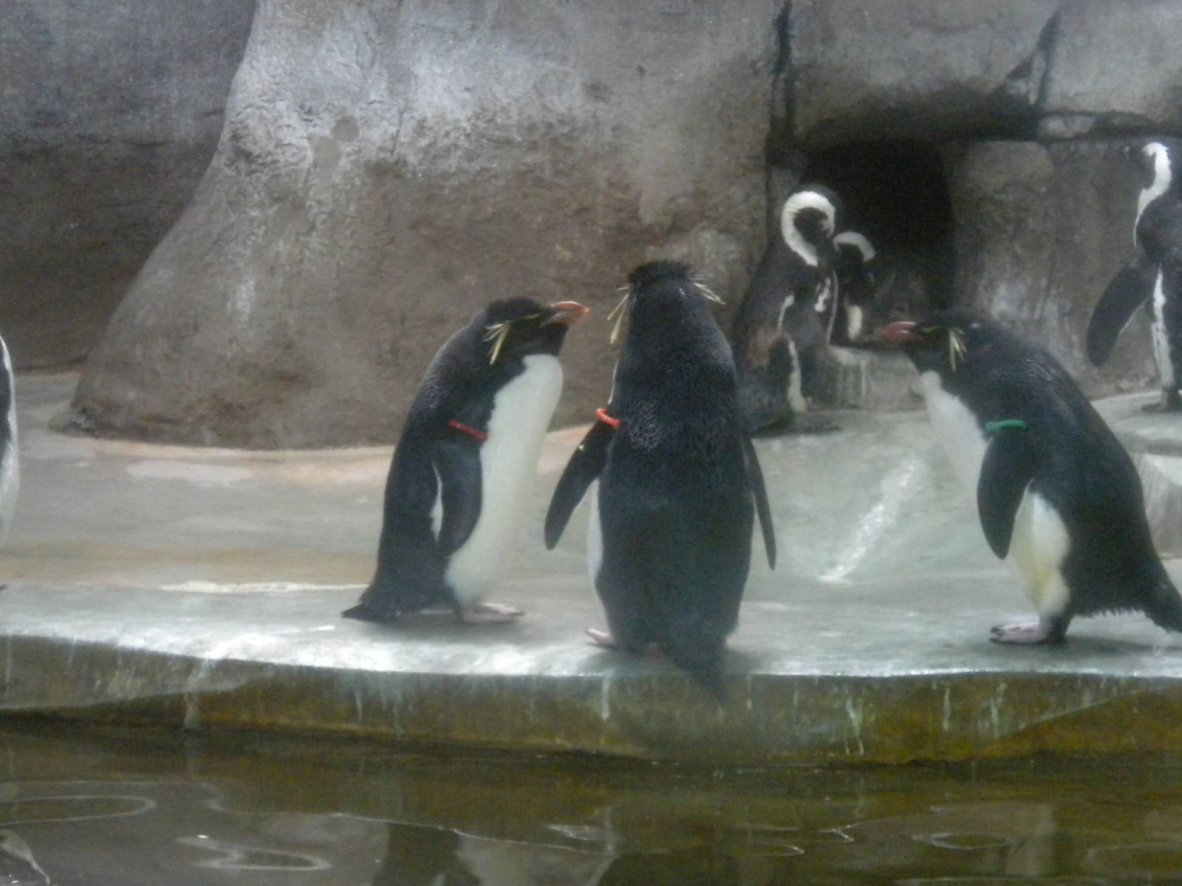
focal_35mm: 85
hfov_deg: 23.0
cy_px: 443
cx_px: 591
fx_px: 2902
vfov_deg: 17.4
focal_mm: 15
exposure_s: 1/77
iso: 800
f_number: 5.1
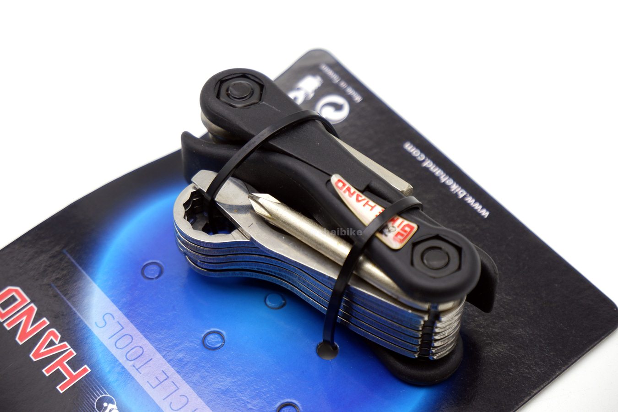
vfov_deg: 20.0
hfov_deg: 29.7
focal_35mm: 68
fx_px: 1167
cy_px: 206
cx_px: 309
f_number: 5.6
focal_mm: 45
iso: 250
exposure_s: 1/100
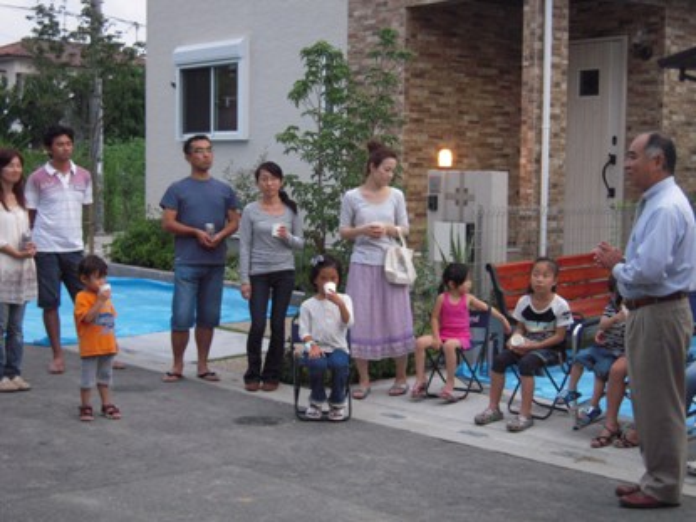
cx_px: 348
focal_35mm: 59
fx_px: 1186
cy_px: 261
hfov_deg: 32.7
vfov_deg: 24.8
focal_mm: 10.5
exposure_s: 1/25
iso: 400
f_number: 3.9
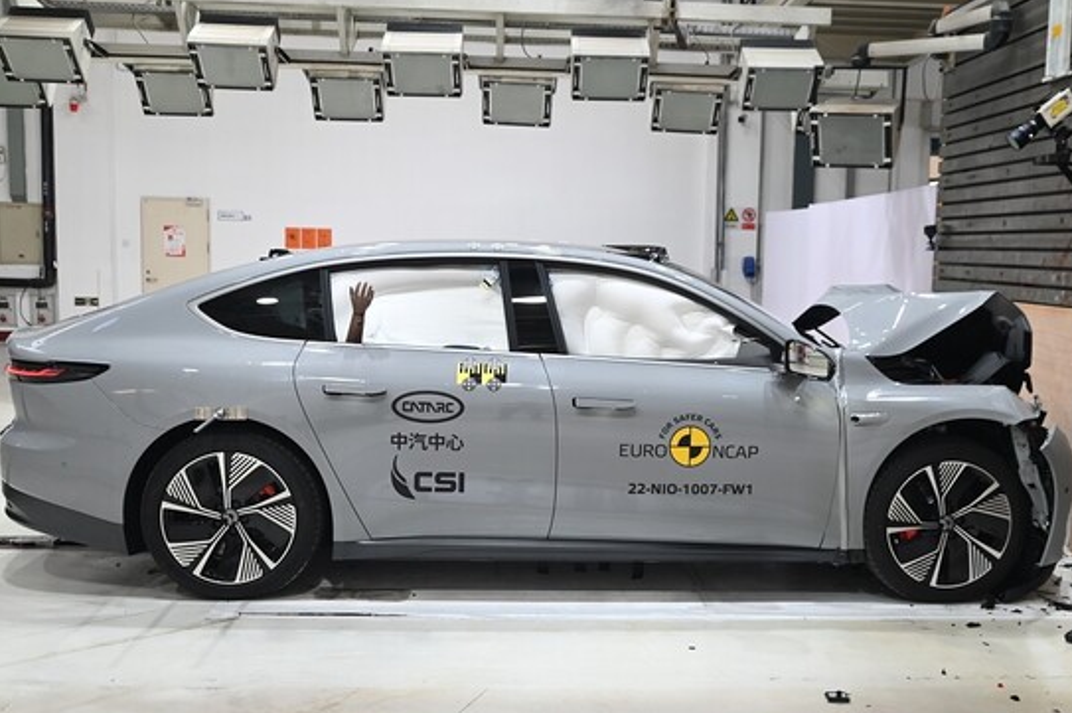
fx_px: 1190
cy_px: 396
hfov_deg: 48.4
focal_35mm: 40
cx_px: 608
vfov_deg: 33.3
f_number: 5
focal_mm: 35
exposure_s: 1/80
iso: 1250
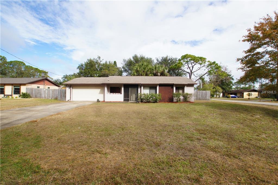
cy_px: 92
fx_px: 127
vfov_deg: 72.0
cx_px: 139
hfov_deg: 95.0
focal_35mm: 16
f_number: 10
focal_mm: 11
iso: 100
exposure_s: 1/80
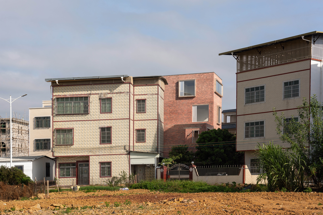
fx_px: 525
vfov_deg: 23.2
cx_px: 162
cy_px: 108
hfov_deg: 34.2
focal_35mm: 58
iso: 100
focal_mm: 58.5
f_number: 10
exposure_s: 1/400
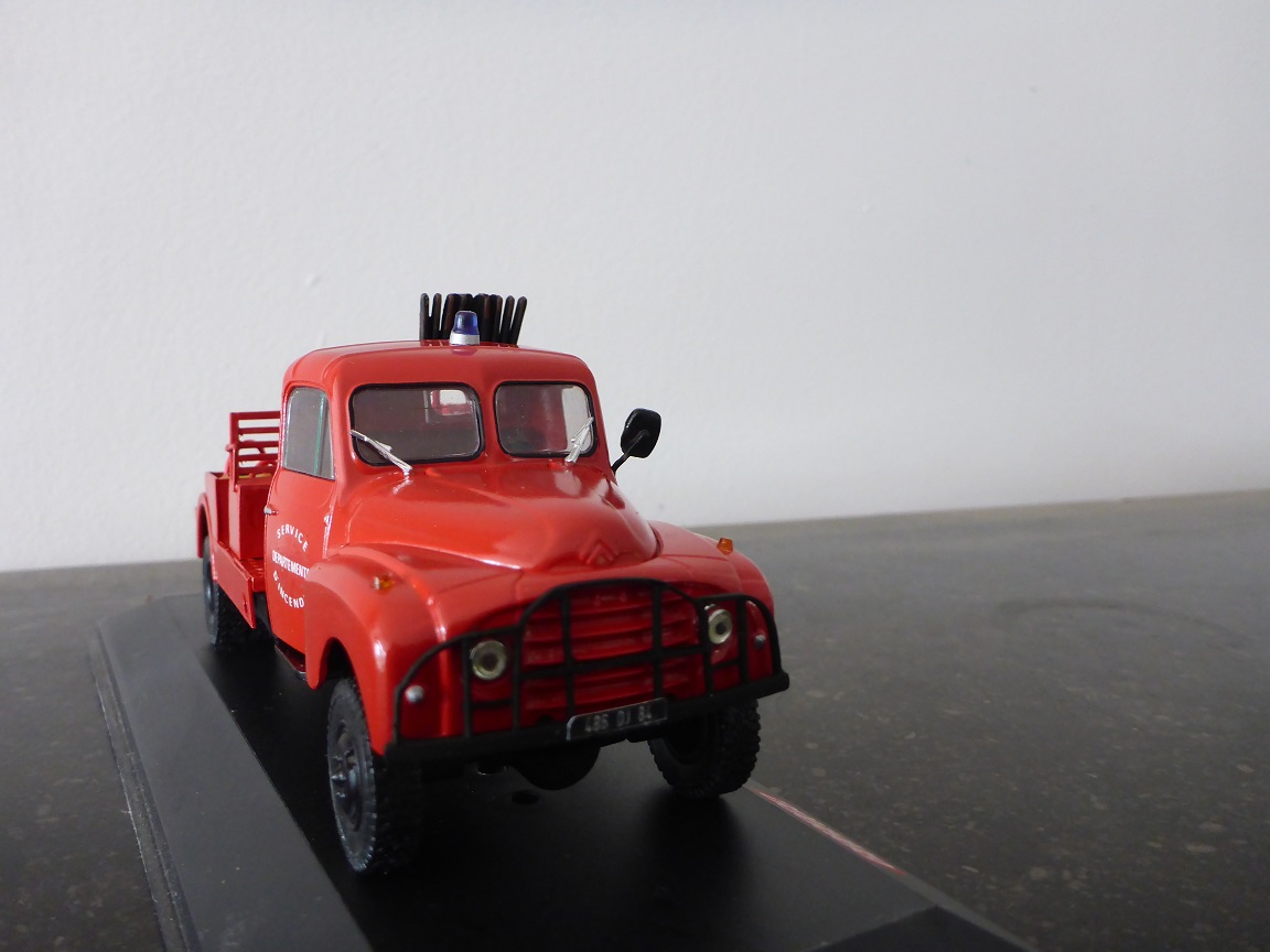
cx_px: 635
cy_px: 476
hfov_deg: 63.4
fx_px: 1027
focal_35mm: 28
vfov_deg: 49.7
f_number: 3.3
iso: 400
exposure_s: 1/25
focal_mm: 4.9
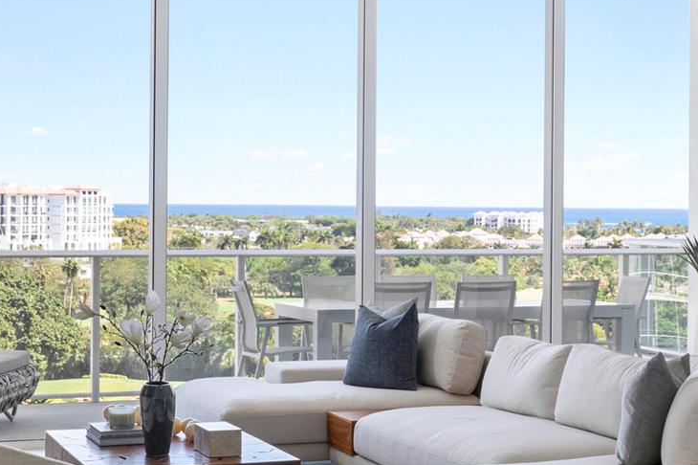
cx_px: 583
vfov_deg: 15.7
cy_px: 210
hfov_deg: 23.0
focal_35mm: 87
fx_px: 1686
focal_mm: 31
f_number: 11
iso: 160
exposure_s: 1/40
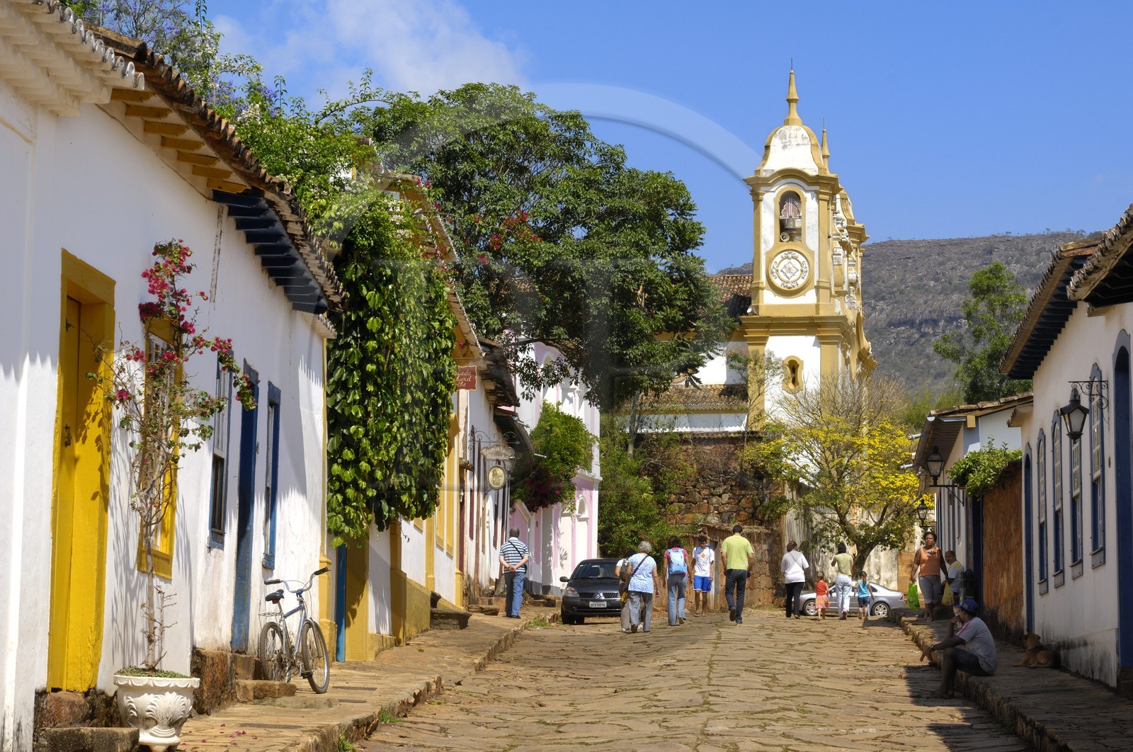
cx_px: 566
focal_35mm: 93
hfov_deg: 21.9
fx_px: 2923
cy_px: 376
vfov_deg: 14.7
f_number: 10
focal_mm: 62
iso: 100
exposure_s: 1/160
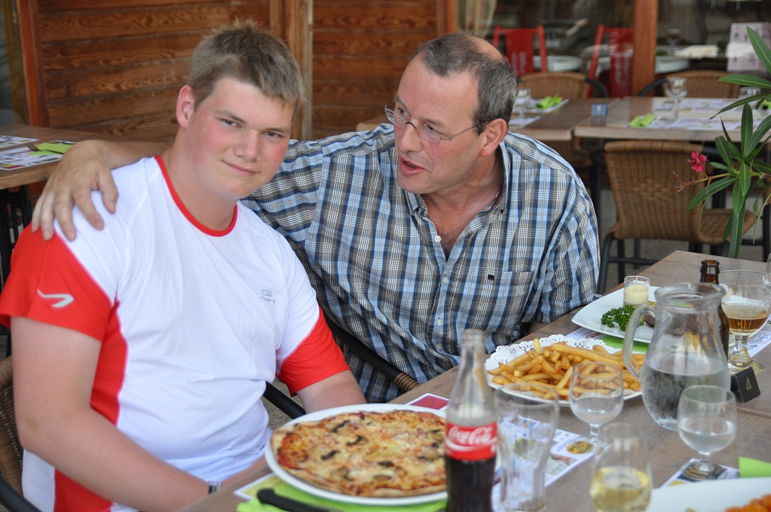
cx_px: 386
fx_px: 1283
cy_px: 256
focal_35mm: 60
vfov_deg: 22.6
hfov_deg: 33.4
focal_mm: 40
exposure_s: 1/500
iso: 280
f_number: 2.8
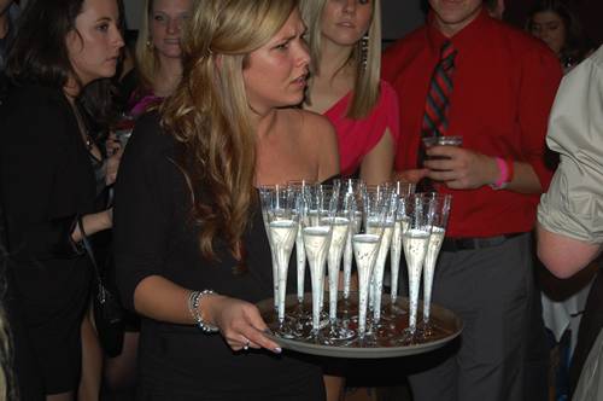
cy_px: 200
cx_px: 302
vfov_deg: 22.6
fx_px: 1004
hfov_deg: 33.4
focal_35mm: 60
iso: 400
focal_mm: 40
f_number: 5
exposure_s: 1/60
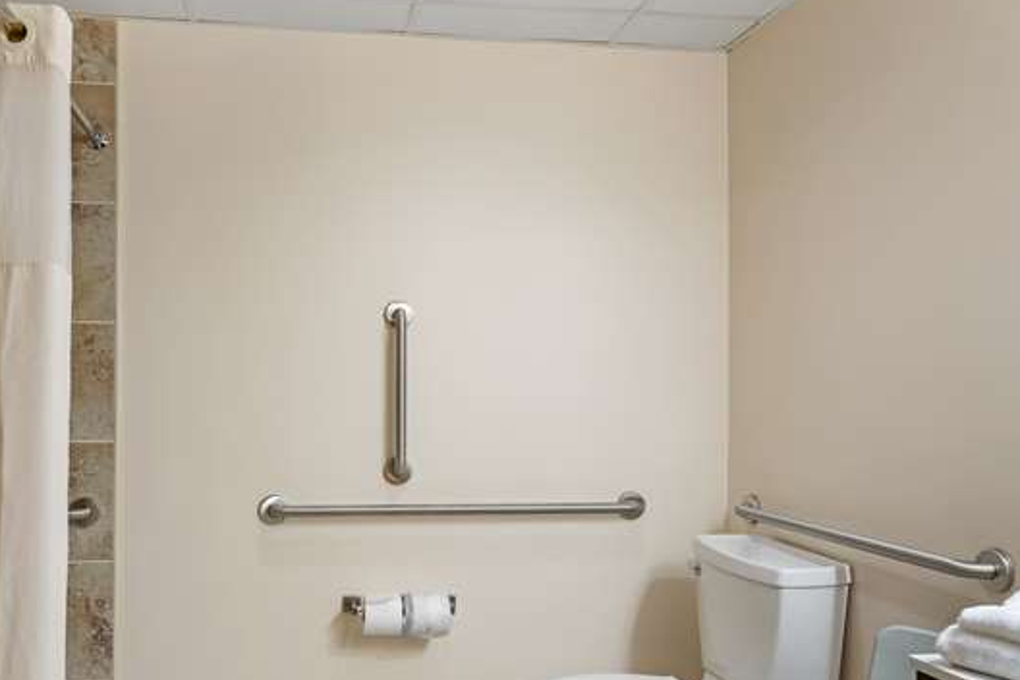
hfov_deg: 60.1
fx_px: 878
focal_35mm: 31
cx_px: 453
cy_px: 421
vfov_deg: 42.0
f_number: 9
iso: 100
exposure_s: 1/6
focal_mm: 16
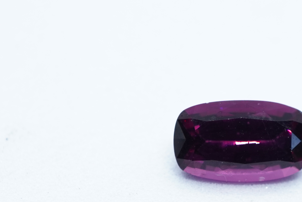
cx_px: 253
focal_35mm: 143
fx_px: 1200
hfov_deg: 14.2
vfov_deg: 9.6
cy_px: 154
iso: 640
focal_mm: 30
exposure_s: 1/80
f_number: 6.3
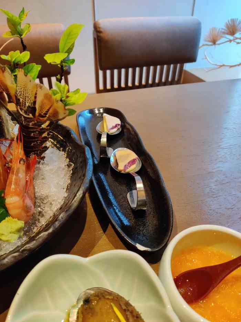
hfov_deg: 51.4
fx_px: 251
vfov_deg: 65.3
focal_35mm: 27
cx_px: 120
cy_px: 161
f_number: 1.75
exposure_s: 1/33
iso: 640
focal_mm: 4.75
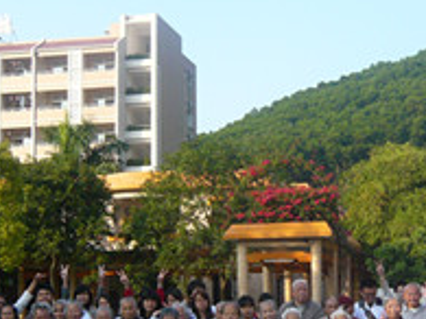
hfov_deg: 25.0
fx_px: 947
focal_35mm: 77
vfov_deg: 18.9
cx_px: 326
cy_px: 265
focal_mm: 4.9
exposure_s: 1/500
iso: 100
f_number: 2.9
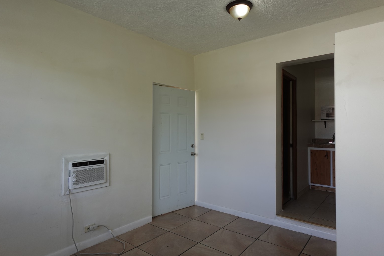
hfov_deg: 81.2
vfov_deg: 59.5
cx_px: 200
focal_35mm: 21
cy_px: 127
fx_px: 224
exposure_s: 1/200
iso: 125
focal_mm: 7.6
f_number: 2
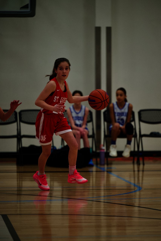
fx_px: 1140
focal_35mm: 170
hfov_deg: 8.1
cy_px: 120
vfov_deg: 12.1
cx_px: 80
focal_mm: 170
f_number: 2.8
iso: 5000
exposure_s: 1/1600
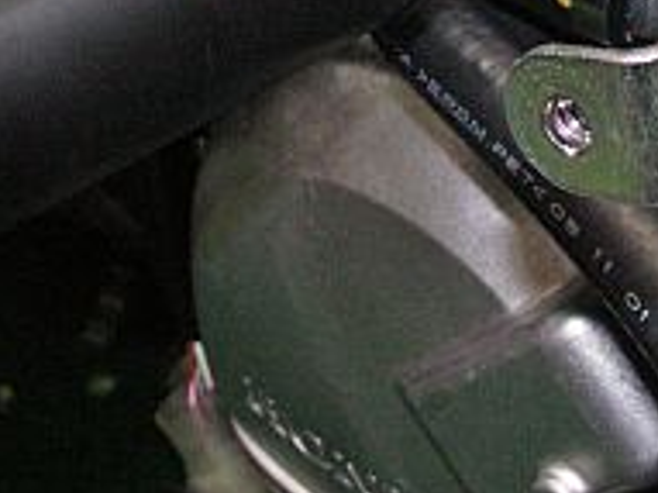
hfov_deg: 20.8
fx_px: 1786
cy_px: 10
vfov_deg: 15.4
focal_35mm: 94
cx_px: 403
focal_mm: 7.2
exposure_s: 1/10
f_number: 2.8
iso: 400
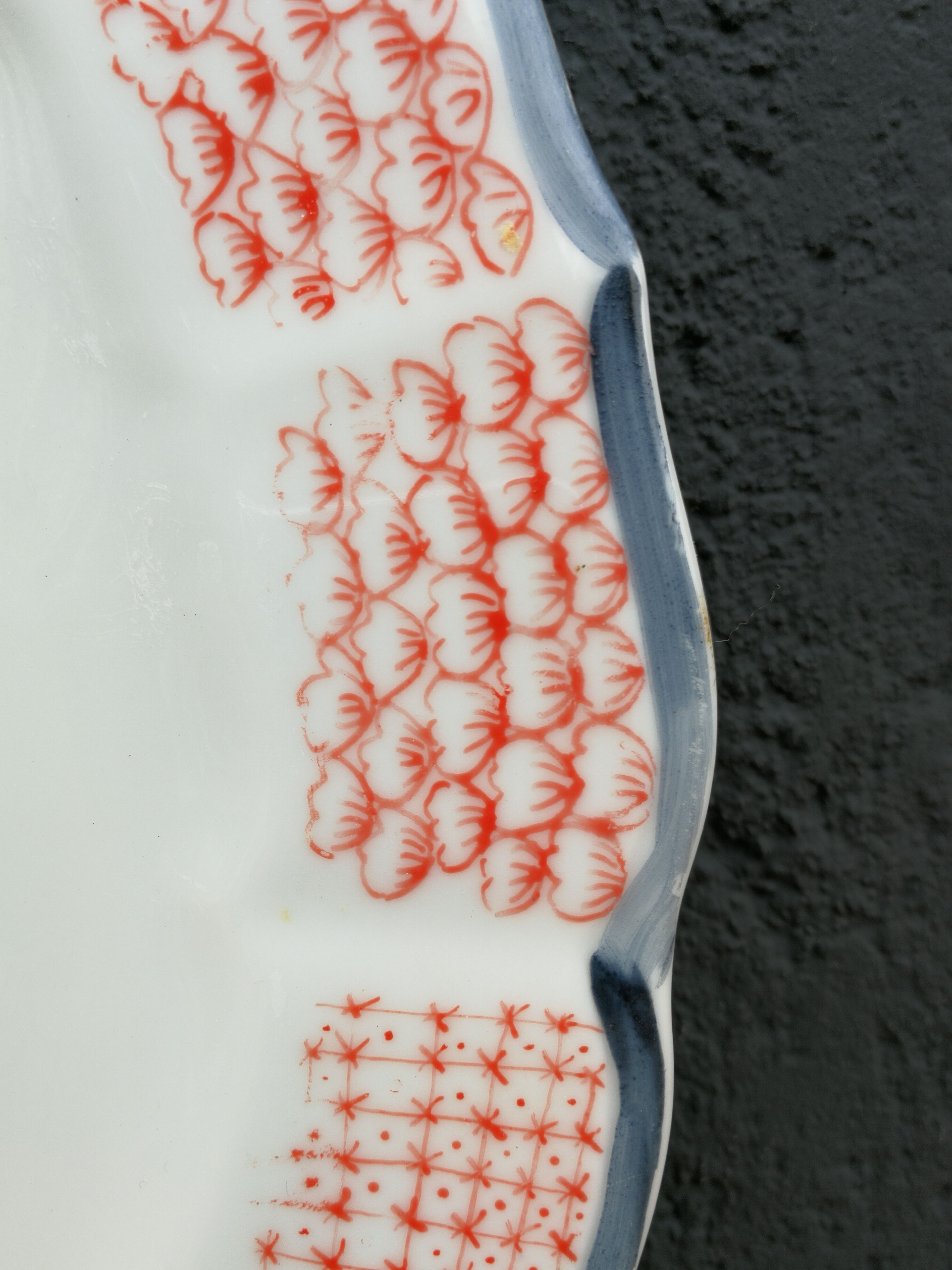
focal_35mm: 29
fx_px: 1063
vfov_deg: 61.7
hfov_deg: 48.2
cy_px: 635
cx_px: 476
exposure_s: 1/296
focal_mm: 3.95
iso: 50
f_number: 2.2
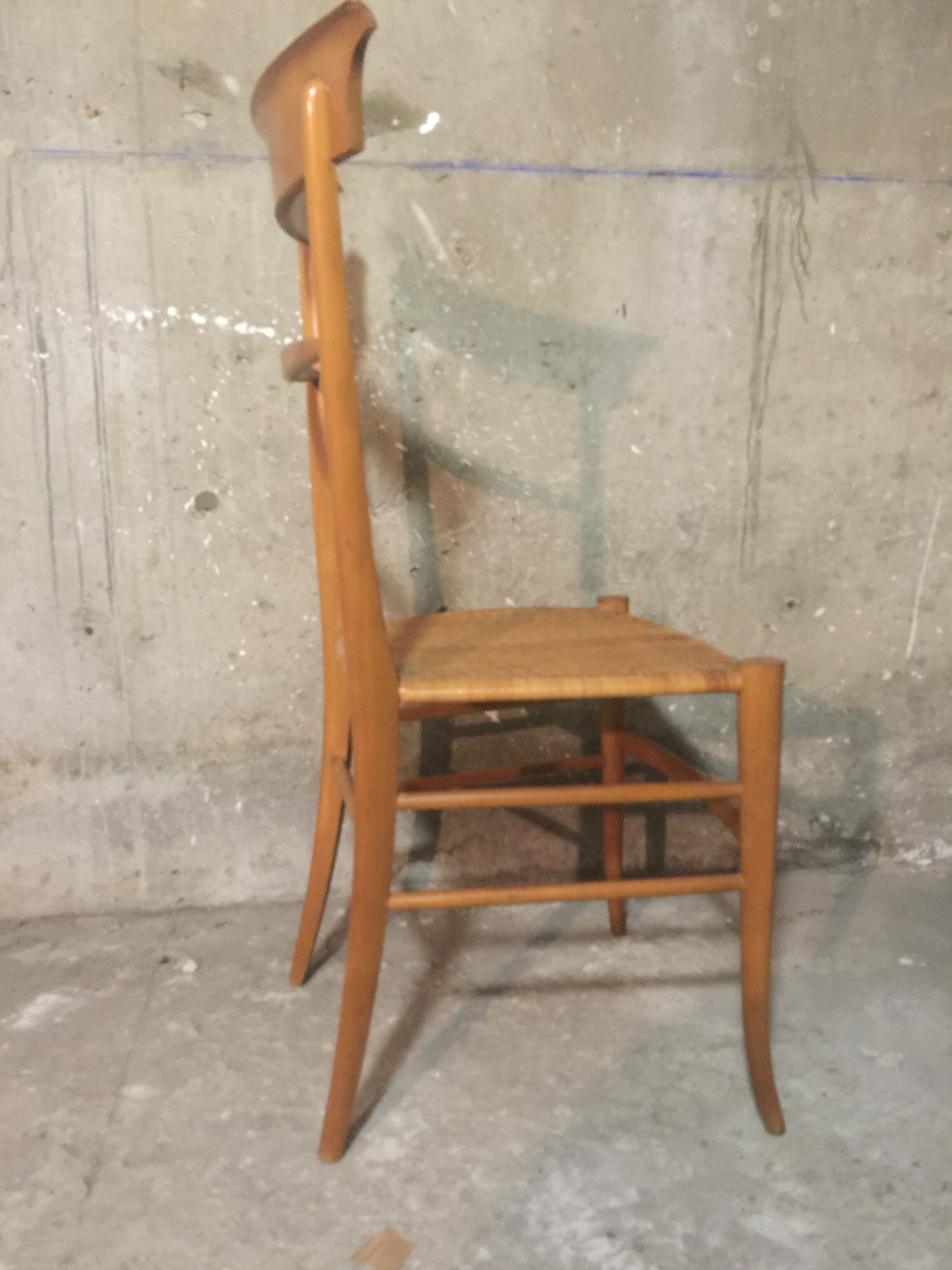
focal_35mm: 29
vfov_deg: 61.7
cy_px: 635
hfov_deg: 48.2
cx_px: 476
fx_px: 1063
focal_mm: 4.15
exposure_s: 1/4
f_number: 2.2
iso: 125
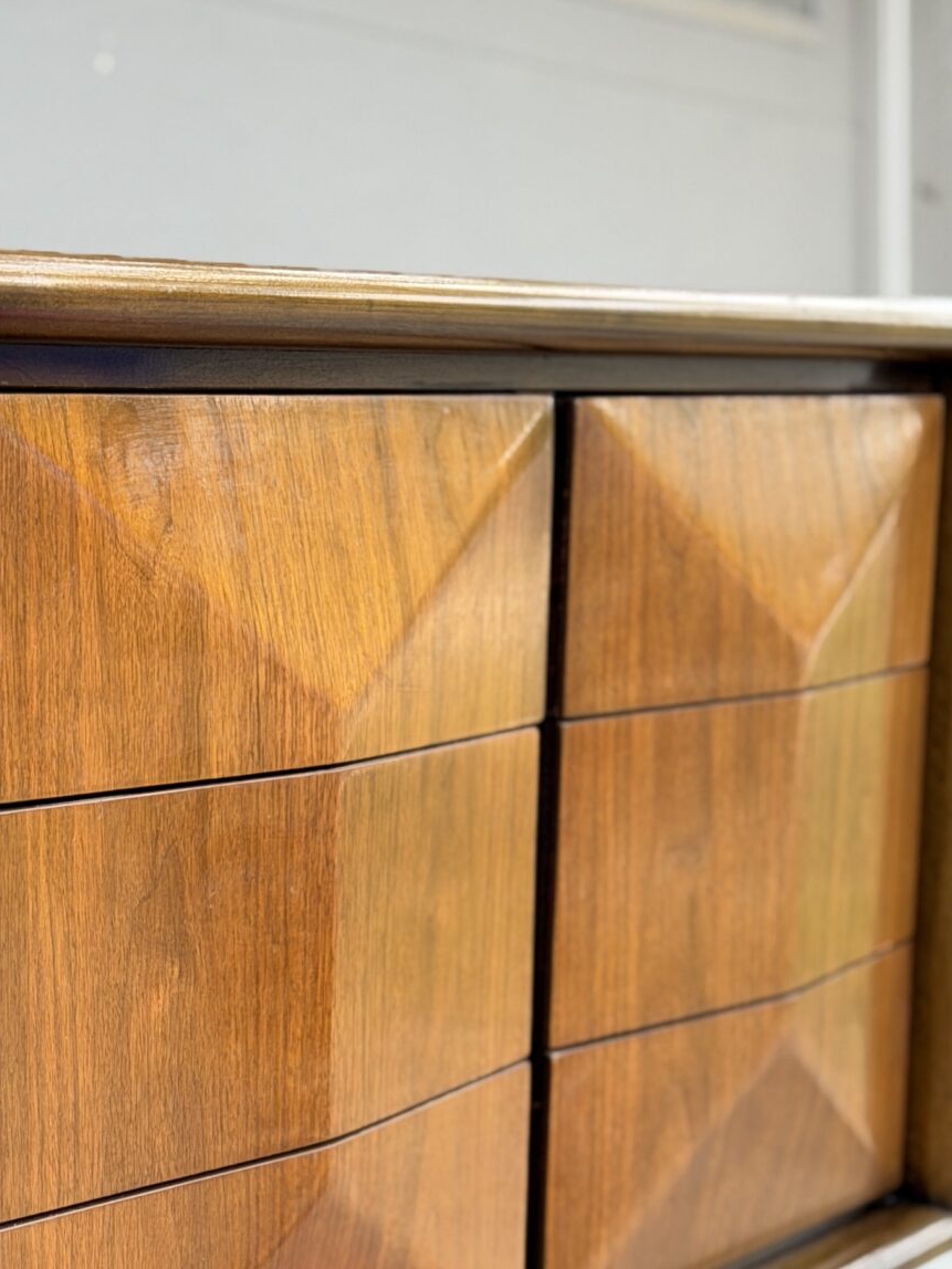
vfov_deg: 18.1
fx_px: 3924
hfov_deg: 13.7
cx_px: 77
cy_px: 1128
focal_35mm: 107
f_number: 1.78
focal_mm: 6.76
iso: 64
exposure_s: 1/252
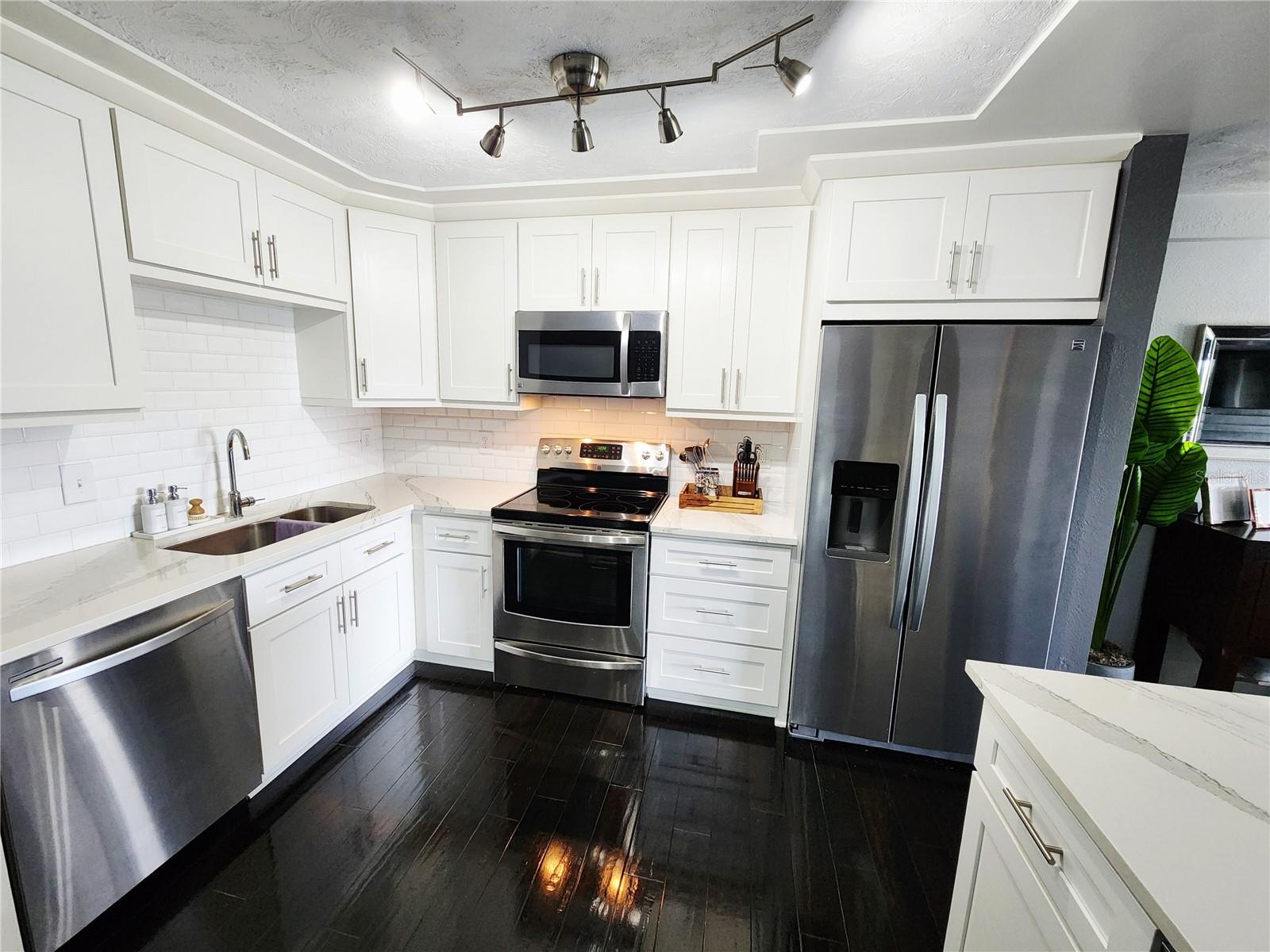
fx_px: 477
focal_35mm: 13
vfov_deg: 89.9
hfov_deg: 106.2
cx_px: 635
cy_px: 476
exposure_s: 1/60.2
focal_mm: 2.2
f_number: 2.2
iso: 320
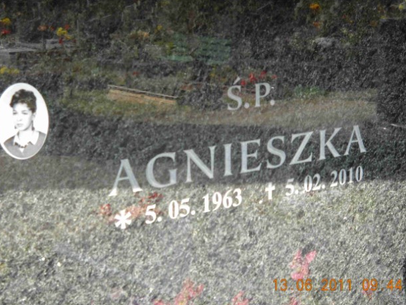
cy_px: 159
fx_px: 798
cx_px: 208
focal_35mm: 68
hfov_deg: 28.6
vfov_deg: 21.6
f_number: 4
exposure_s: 1/74
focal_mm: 10.84
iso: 64
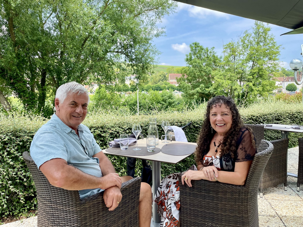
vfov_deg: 53.1
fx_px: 228
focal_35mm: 26
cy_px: 114
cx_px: 152
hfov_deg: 67.3
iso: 32
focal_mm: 4.2
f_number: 1.6
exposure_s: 1/1490
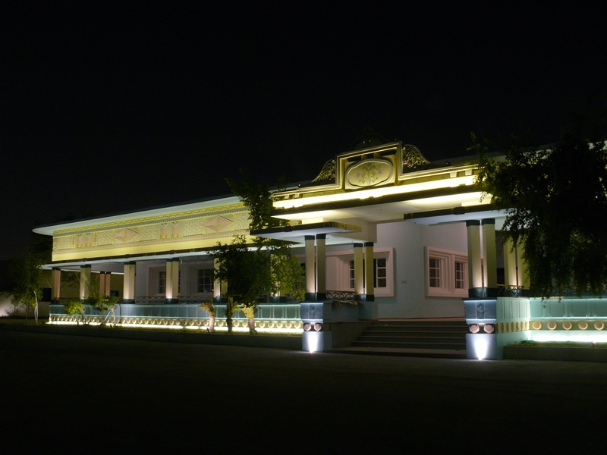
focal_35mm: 35
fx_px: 614
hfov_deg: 52.6
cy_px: 228
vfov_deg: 40.7
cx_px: 304
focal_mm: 7.4
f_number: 11
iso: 100
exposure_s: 5
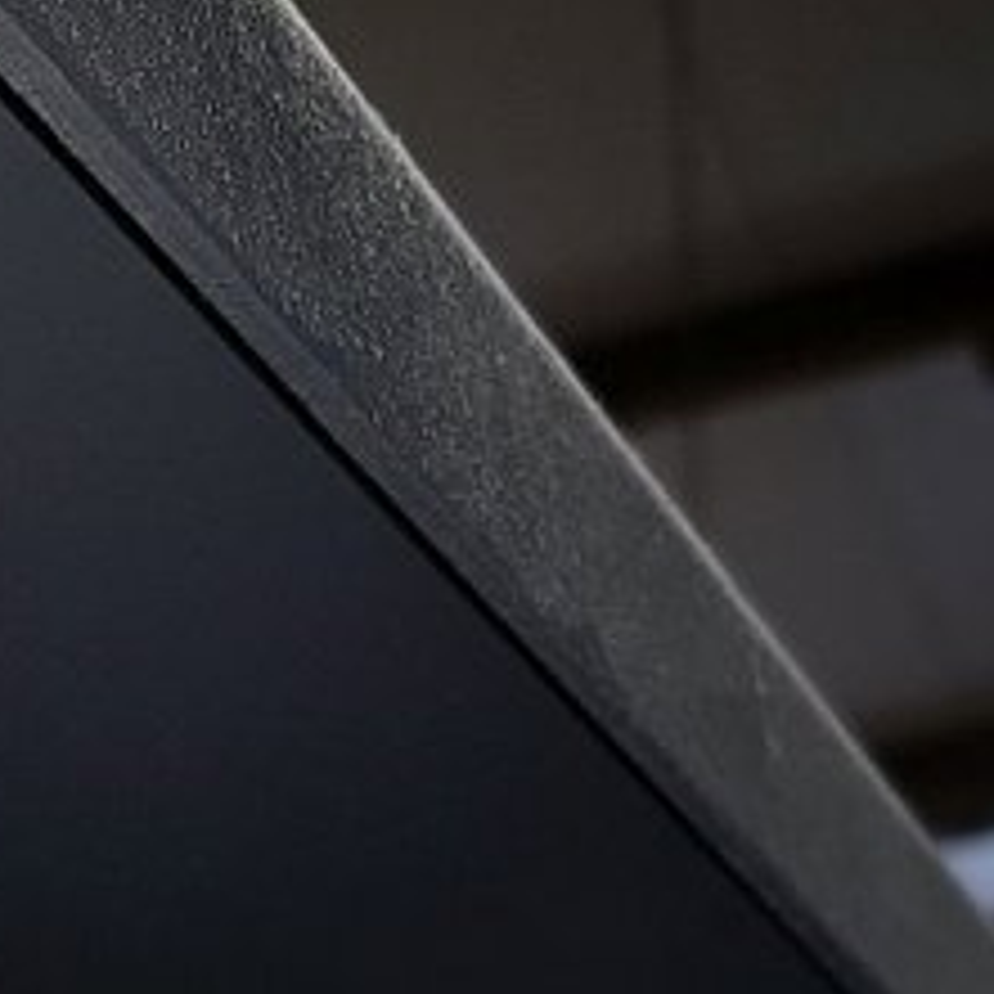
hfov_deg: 18.8
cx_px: 265
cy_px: 1194
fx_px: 2989
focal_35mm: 92
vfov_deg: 17.9
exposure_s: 1/69
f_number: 1.7
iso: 40
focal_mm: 4.2
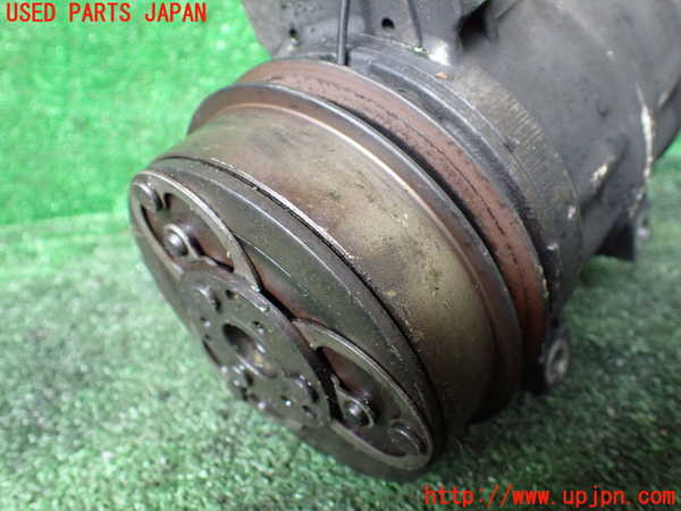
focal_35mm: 30
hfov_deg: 60.0
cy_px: 256
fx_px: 590
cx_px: 340
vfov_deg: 46.8
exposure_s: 1/40
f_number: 2.3
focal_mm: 5.4
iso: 800
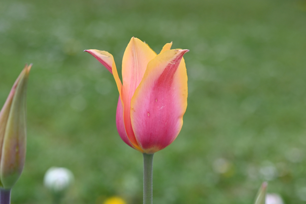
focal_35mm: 50
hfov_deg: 39.6
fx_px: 425
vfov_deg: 27.0
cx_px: 153
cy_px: 102
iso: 640
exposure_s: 1/4000
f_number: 4.5
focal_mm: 50
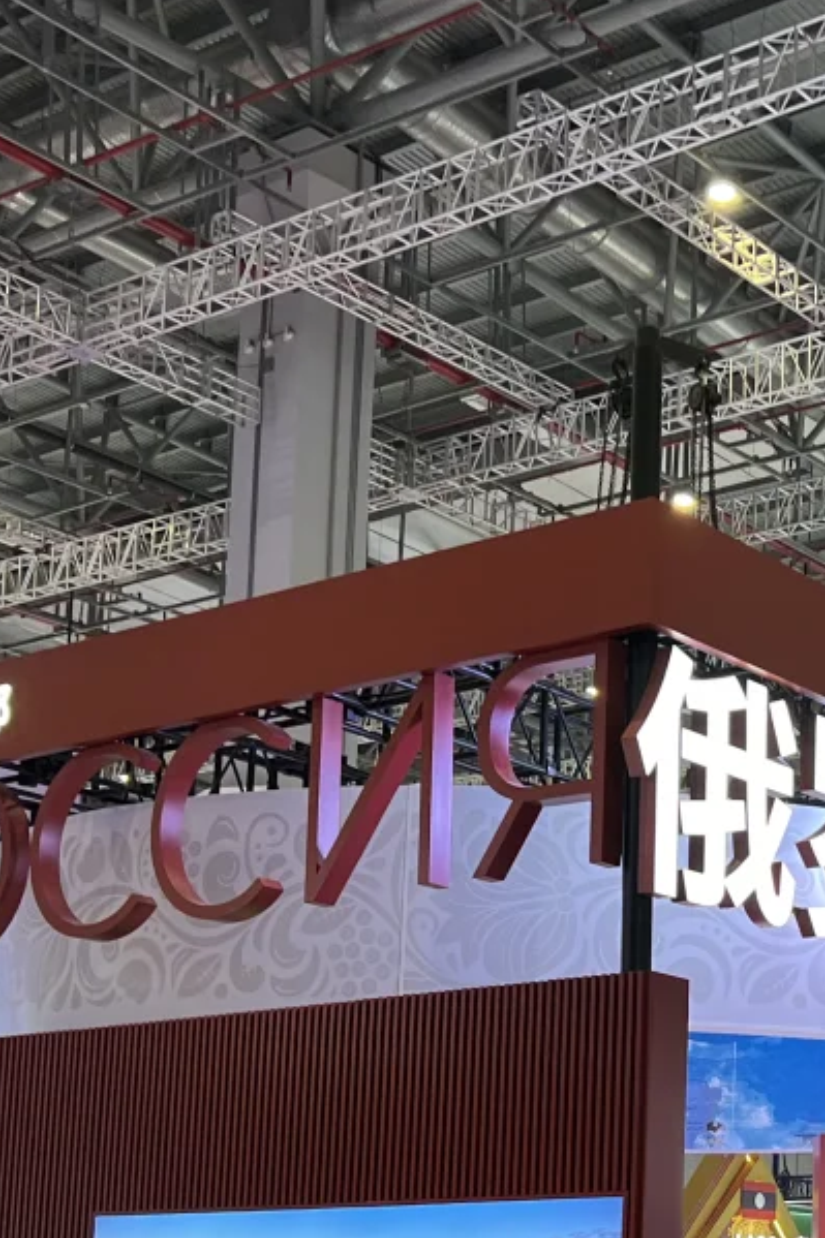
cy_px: 1007
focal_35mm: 65
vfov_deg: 30.2
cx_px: 928
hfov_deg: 19.9
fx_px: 2235
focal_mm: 5.7
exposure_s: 1/100
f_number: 1.5
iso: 100
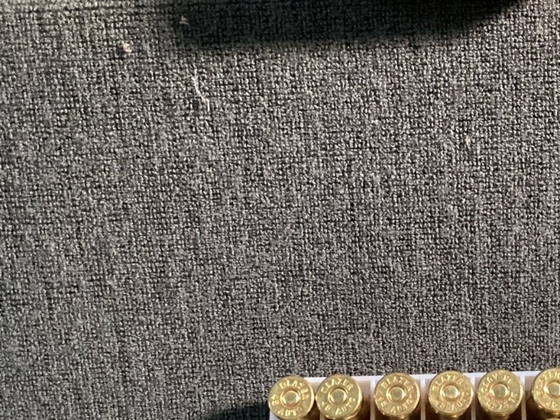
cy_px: 238
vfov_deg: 22.9
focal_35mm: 64
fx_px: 1036
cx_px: 478
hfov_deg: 29.3
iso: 400
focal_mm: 3.3
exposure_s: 1/30
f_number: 2.4
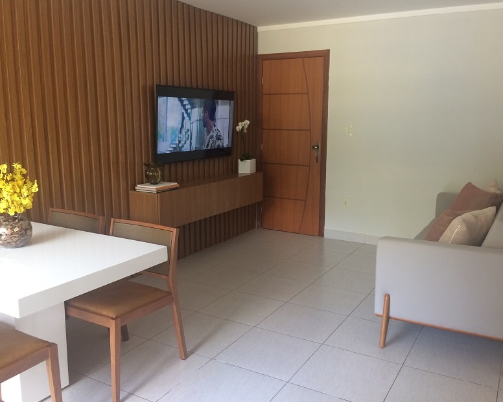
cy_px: 198
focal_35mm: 31
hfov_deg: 57.2
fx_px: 462
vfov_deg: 47.1
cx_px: 259
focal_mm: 4.15
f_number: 2.2
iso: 80
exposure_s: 1/30
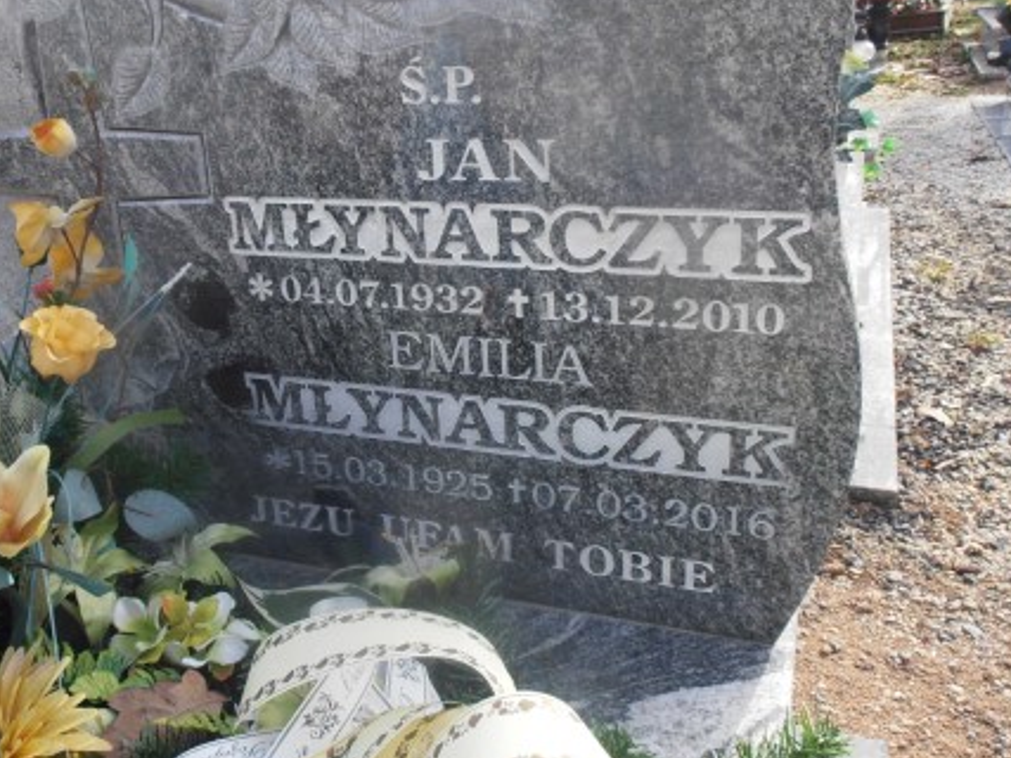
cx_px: 400
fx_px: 1051
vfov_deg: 39.4
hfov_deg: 51.0
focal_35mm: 36
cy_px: 284
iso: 80
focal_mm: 4.2
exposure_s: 1/50
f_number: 7.9
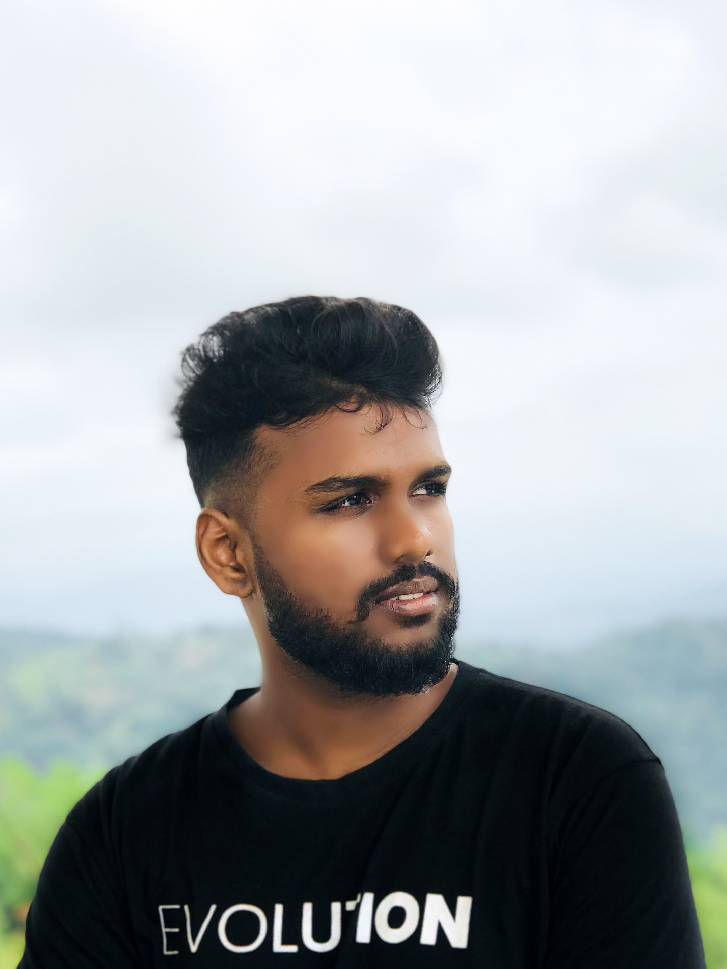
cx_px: 339
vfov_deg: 24.3
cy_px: 666
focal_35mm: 80
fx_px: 2240
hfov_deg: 18.4
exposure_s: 1/577
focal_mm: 6.6
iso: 20
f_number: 2.8
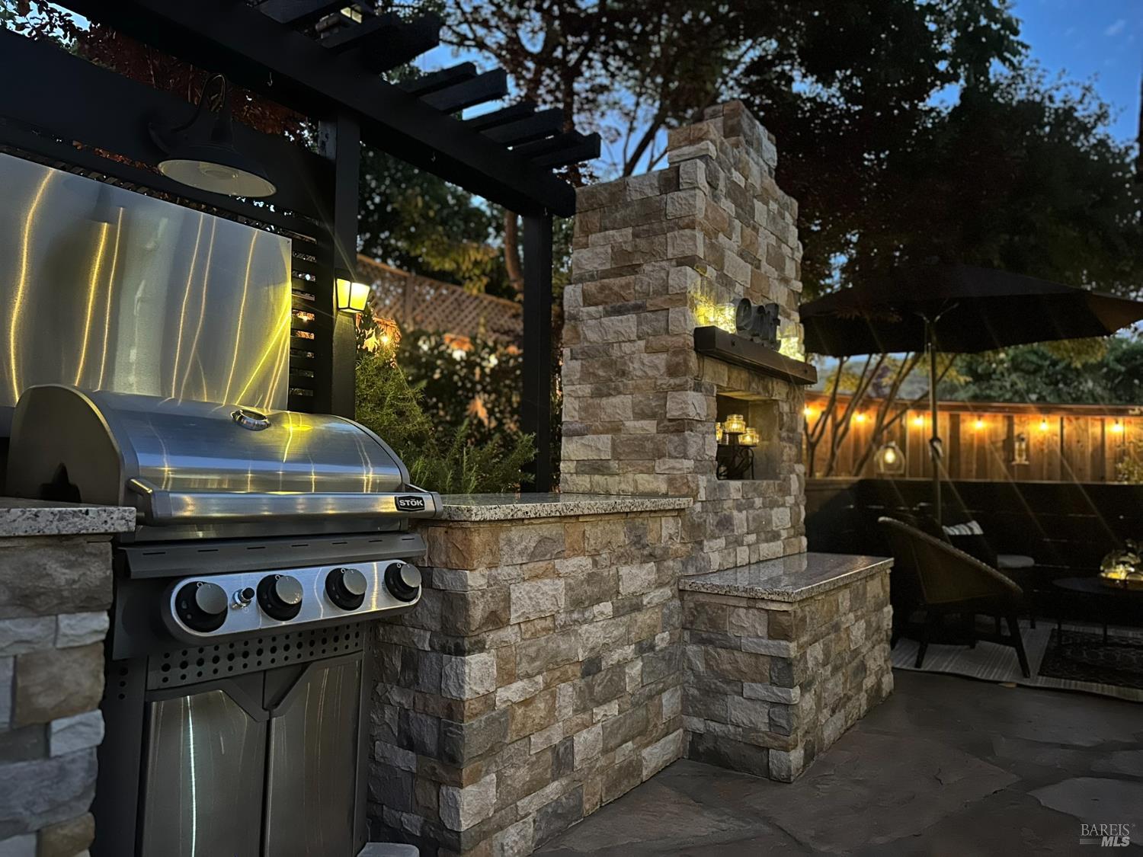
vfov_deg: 56.8
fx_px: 792
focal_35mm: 24
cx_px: 572
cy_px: 428
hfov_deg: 71.6
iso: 1600
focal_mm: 6.86
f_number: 1.78
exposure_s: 1/17
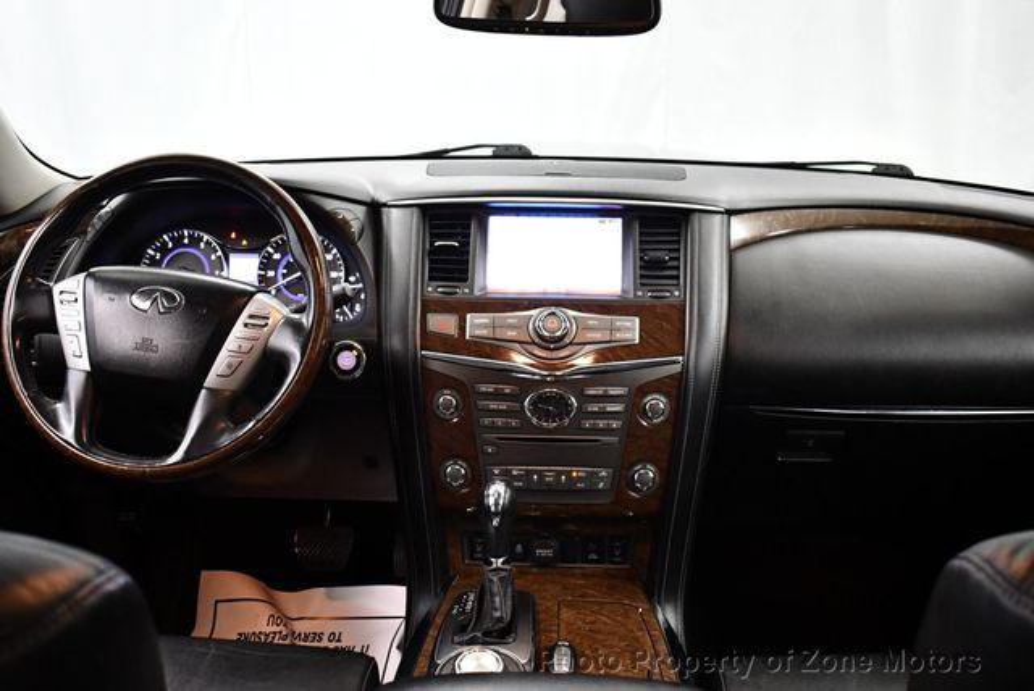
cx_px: 517
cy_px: 346
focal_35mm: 36
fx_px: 1035
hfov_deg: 53.1
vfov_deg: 36.9
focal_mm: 18
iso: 3200
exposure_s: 1/100
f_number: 3.5
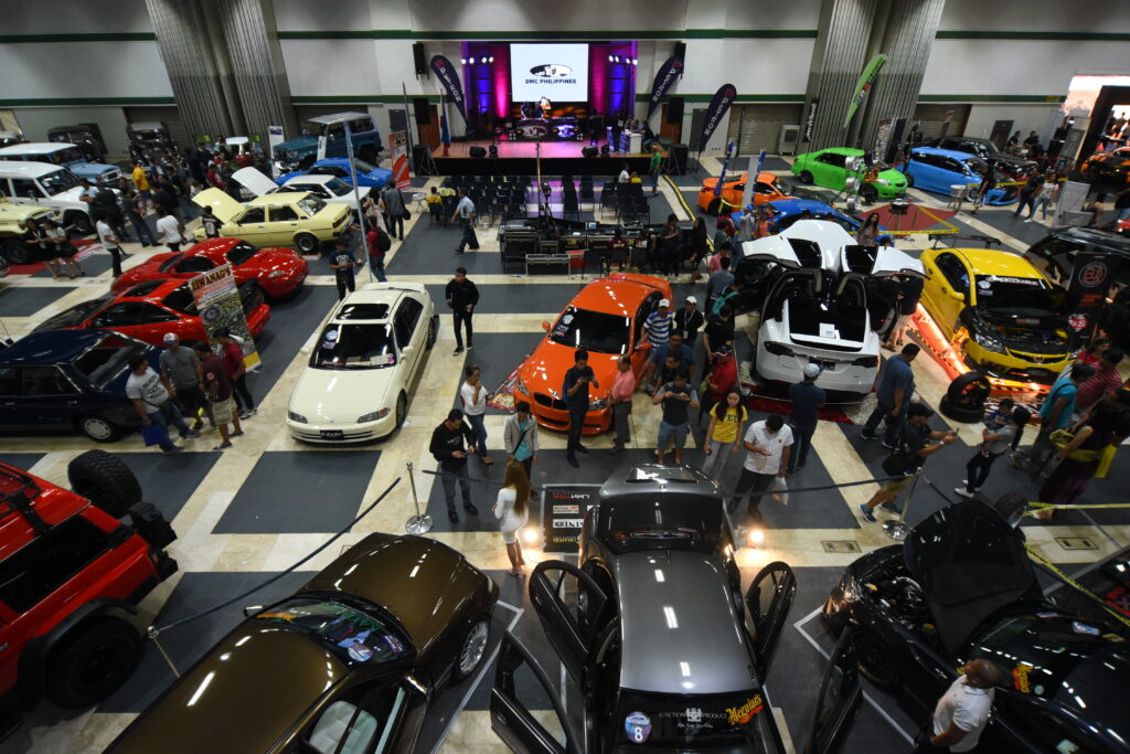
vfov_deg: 64.6
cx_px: 565
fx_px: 596
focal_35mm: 19
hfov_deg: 86.9
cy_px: 377
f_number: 5.6
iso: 3200
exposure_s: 1/125
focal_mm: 19
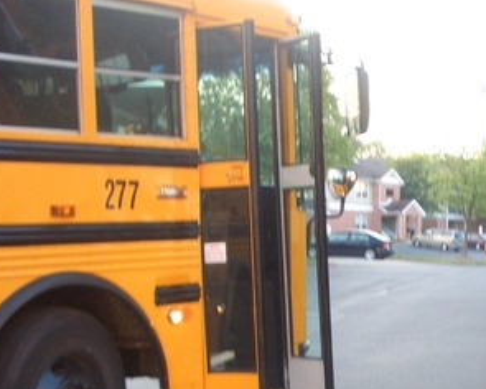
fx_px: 1064
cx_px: 397
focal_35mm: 74
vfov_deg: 20.4
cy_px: 330
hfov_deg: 25.2
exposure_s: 1/80
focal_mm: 5.8
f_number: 2.6
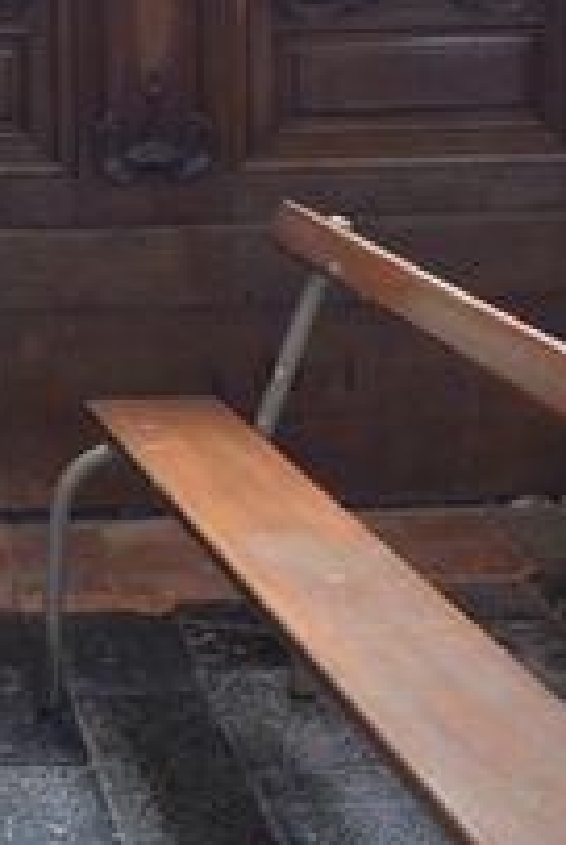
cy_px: 150
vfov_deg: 21.6
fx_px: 2186
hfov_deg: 13.8
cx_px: -314
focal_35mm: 93
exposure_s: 1/60
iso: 1000
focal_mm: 18
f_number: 3.5
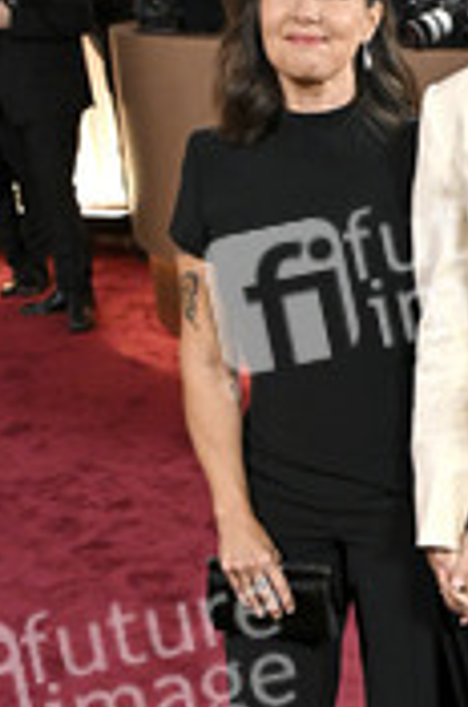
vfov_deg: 25.3
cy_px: 481
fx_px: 1566
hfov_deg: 16.4
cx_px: 529
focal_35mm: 80
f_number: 5.6
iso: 2500
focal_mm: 35
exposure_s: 1/320
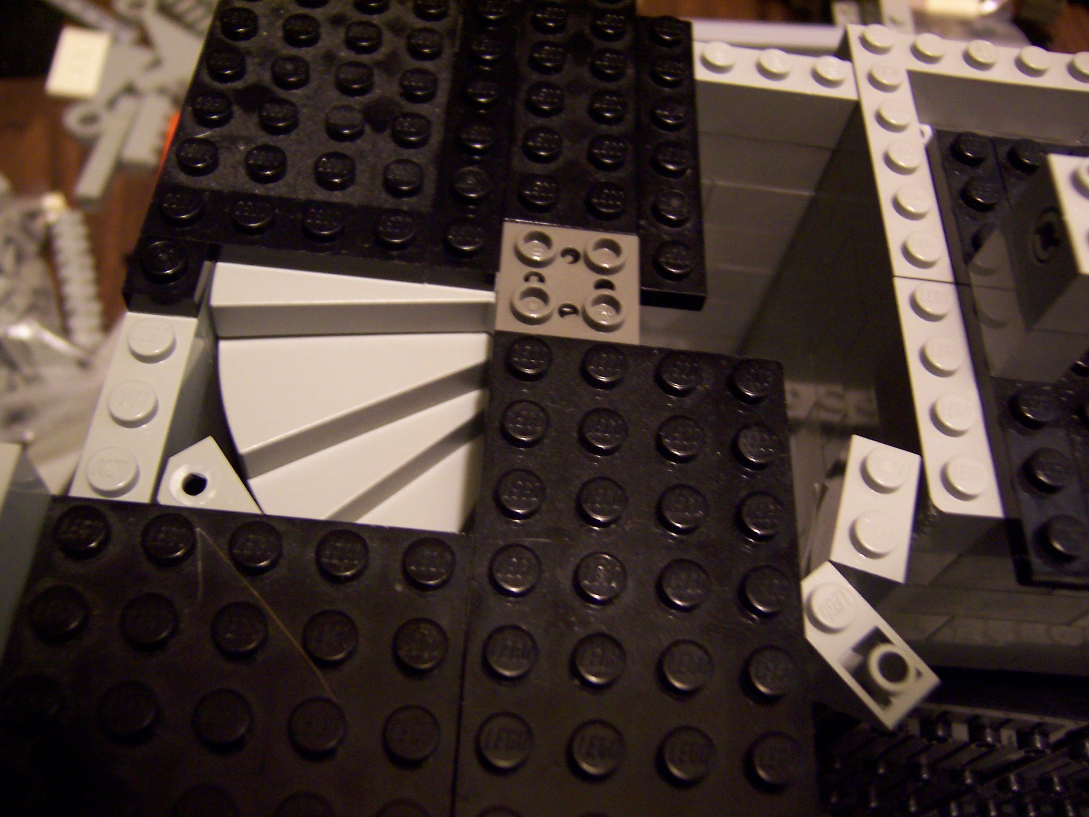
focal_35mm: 33
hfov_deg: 55.4
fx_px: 1038
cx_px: 544
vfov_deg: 42.9
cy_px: 408
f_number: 2.8
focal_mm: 5.5
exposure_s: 1/8
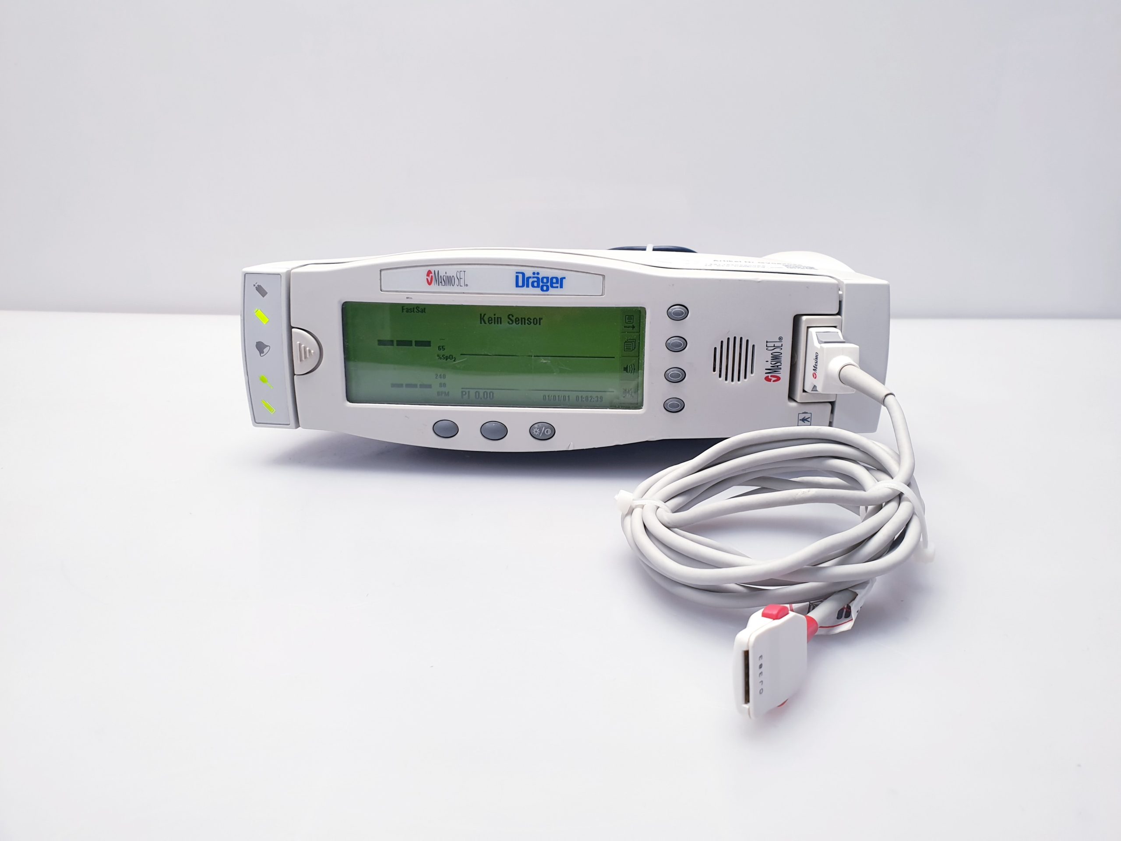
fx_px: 842
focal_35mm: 26
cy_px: 420
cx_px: 560
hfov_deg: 67.3
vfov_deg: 53.1
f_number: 2.4
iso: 80
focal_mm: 4.3
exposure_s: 1/50
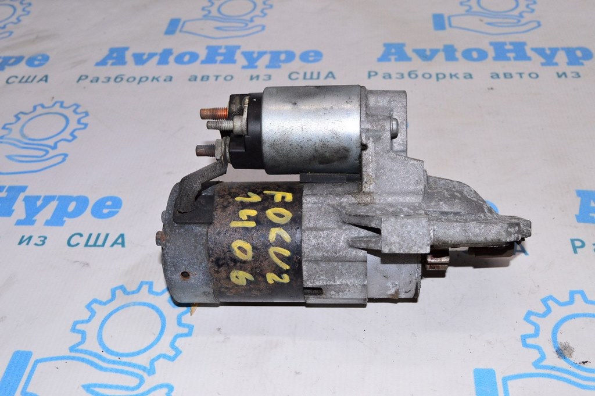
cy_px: 198
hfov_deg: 46.4
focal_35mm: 42
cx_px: 298
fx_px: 694
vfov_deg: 31.8
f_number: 8
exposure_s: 1/200
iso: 1600
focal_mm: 28
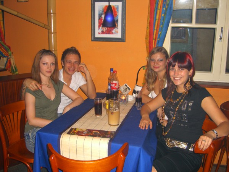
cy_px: 86
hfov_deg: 49.0
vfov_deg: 37.7
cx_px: 114
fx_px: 251
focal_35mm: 38
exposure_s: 1/60
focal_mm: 7.9
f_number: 2.8
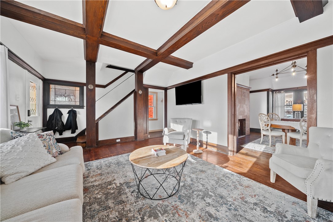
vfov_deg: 90.0
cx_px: 166
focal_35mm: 12
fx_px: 111
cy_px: 111
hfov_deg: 112.6
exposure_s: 1.3
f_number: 8
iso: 640
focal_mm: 12
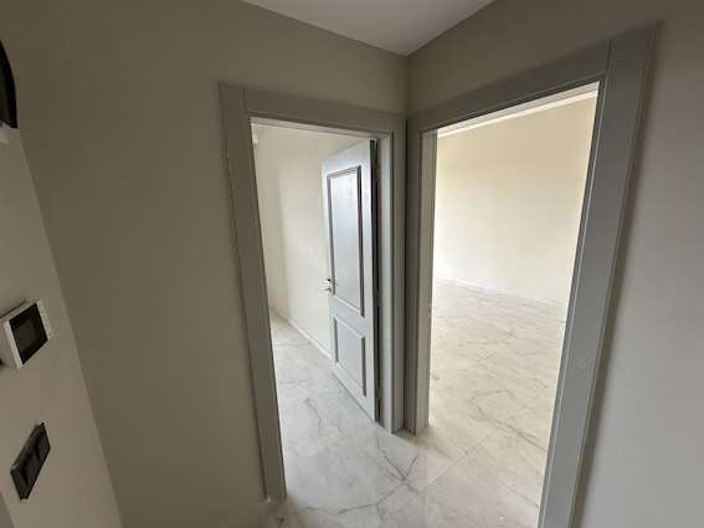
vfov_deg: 85.7
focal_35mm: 14
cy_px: 264
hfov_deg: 102.1
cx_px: 352
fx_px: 285
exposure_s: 1/99
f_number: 2.2
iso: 64
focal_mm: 2.22
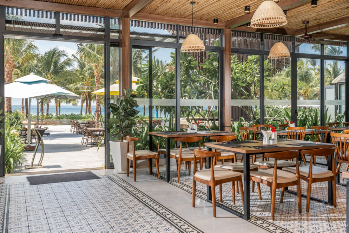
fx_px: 330
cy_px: 118
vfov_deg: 38.9
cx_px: 172
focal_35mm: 34
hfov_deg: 55.8
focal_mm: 33
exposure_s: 1/60
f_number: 10
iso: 200
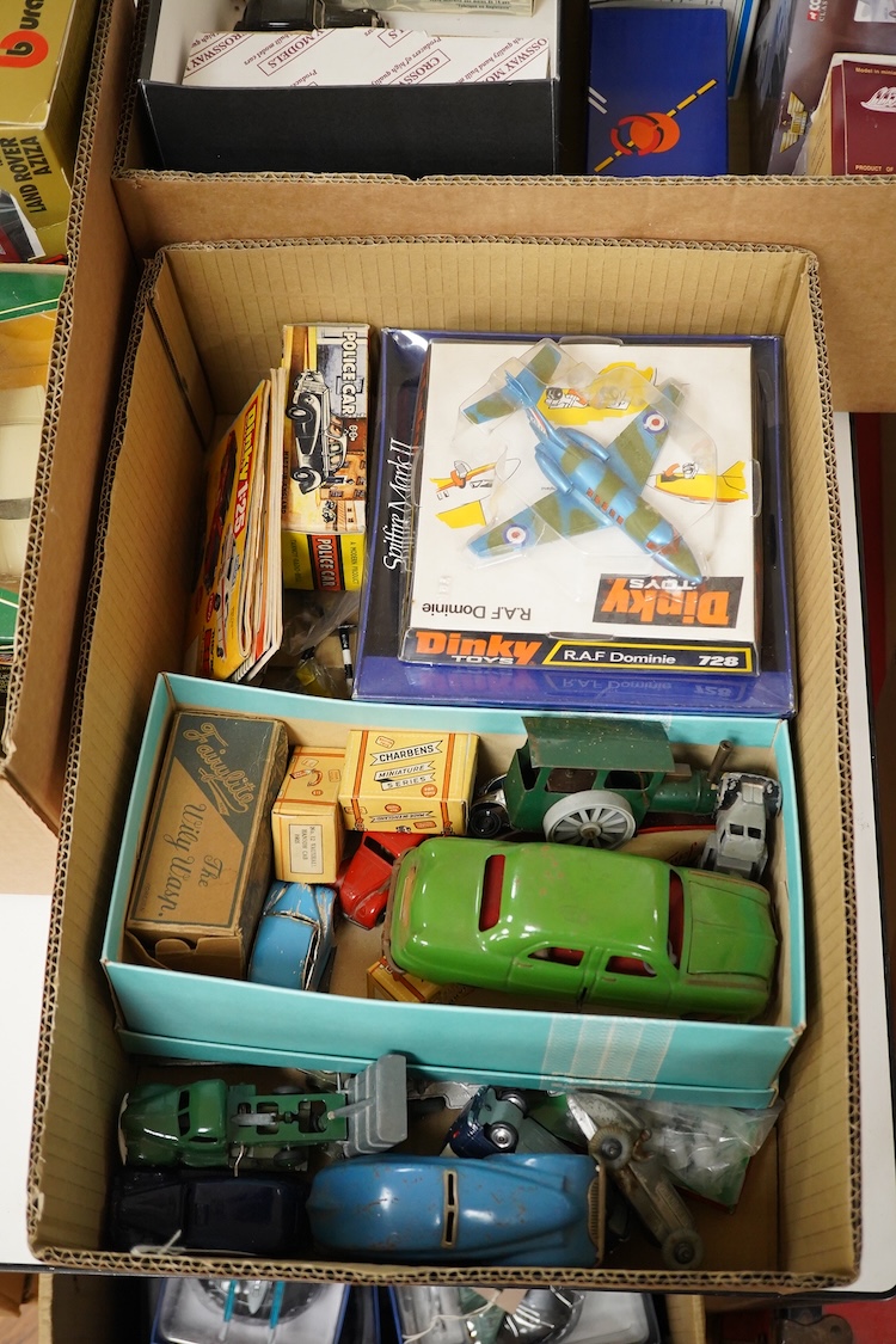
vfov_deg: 43.6
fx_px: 1680
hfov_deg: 29.9
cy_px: 672
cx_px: 448
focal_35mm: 45
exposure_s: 1/100
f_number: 6.3
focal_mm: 30
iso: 2000
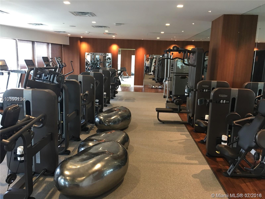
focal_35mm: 29
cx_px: 132
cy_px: 100
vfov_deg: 48.2
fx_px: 222
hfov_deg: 61.7
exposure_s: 1/15
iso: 64
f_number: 2.2
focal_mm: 4.15
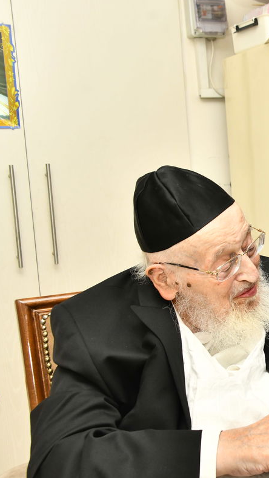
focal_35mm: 65
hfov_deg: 16.8
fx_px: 825
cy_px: 233
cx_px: 408
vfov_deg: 32.4
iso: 640
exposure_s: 1/160
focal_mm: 35
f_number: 5.6
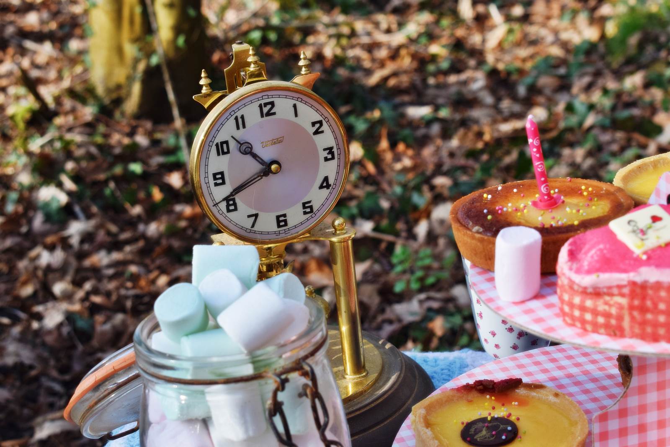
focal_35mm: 72
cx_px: 335
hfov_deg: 28.1
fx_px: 1340
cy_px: 224
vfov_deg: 18.9
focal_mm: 48
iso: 320
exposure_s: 1/250
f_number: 8
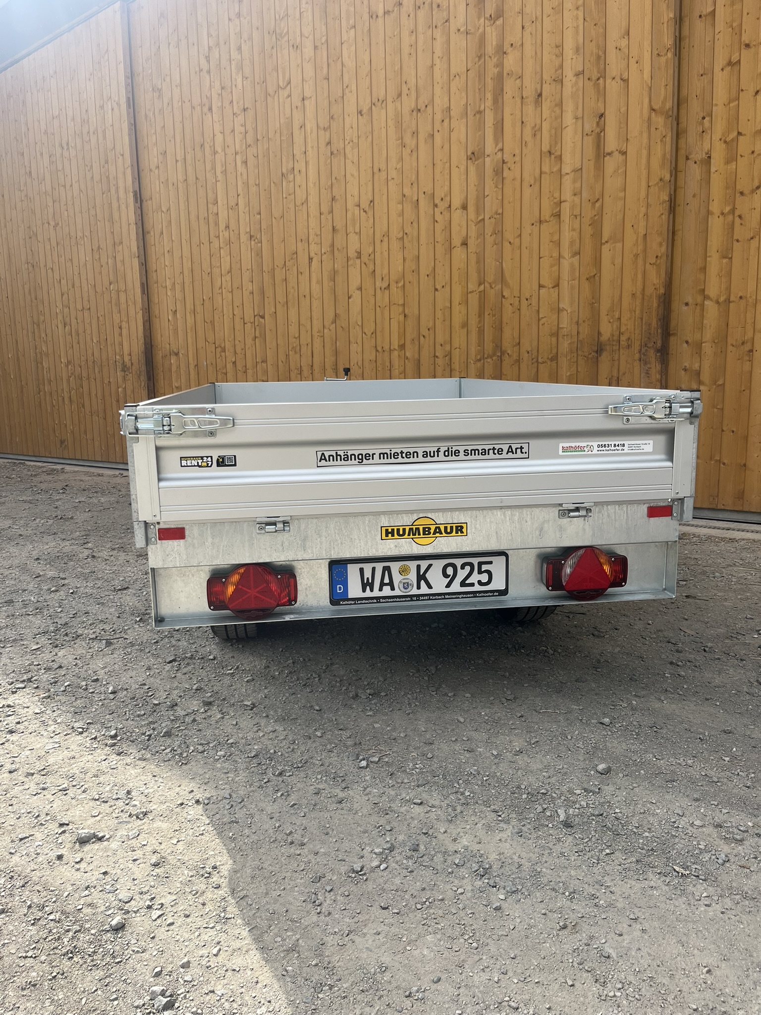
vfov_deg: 67.3
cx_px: 380
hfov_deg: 53.1
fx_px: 762
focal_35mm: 26
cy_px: 508
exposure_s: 1/2062
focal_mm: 5.1
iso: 50
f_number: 1.6
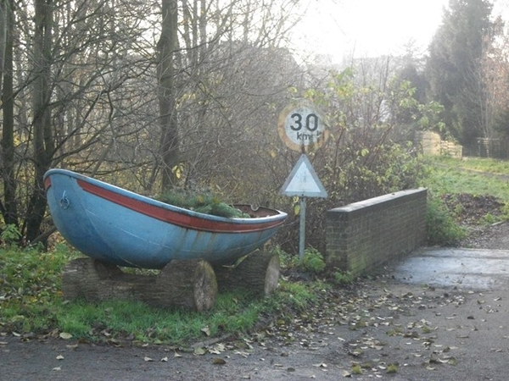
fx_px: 1132
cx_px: 254
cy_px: 190
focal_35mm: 77
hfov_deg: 25.3
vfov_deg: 19.1
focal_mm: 13.7
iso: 463
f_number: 4.6
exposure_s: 1/250
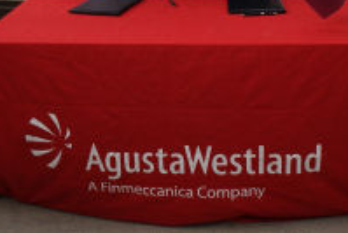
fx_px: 590
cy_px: -26
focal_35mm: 61
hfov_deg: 32.8
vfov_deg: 21.1
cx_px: 191
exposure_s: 1/160
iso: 100
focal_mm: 18
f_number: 9
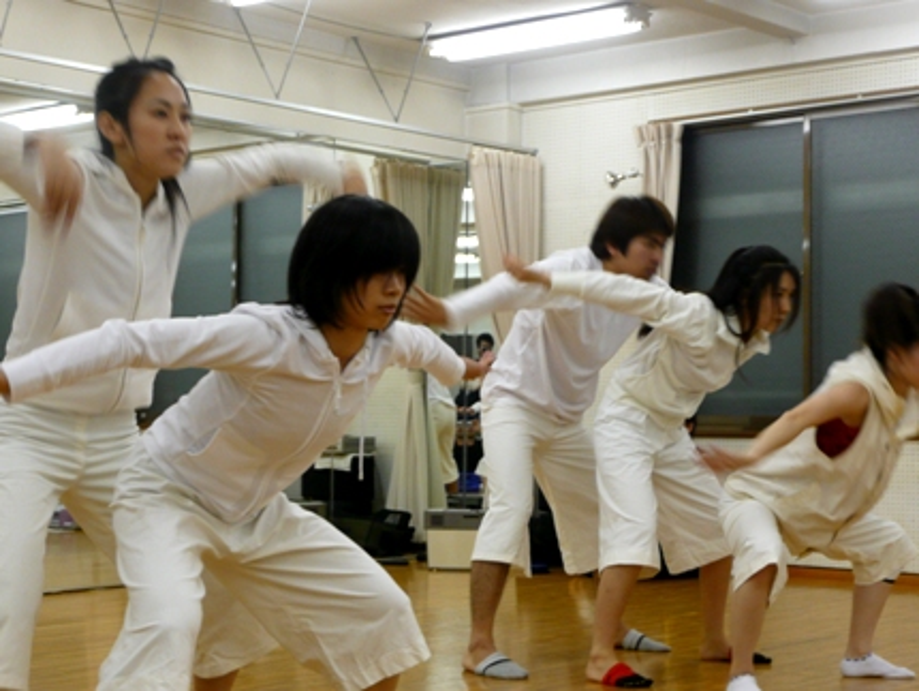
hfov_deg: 29.0
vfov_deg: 22.0
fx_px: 1780
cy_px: 346
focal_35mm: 67
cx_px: 460
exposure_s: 1/30
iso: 160
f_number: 4.5
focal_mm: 11
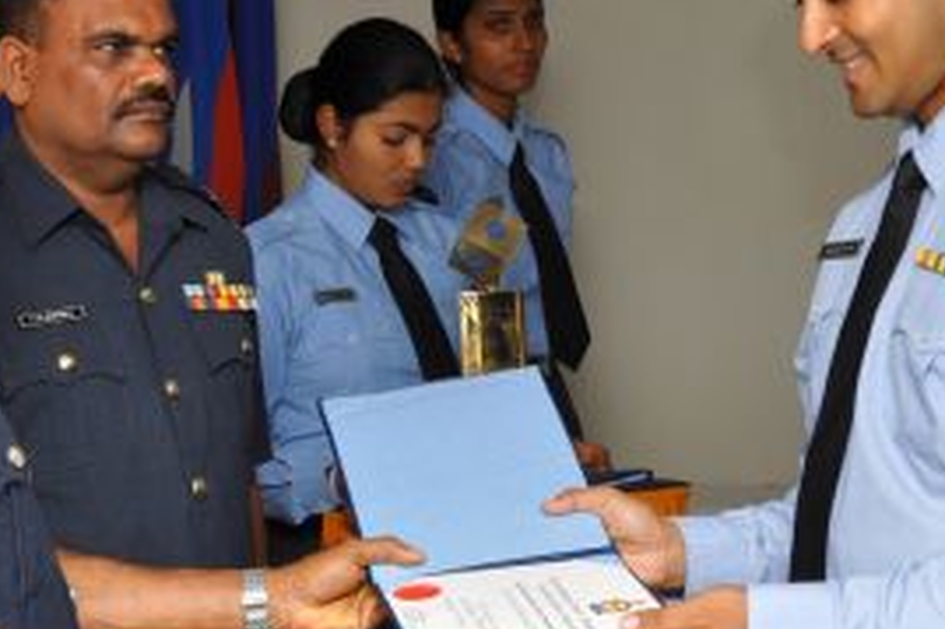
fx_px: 2807
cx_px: 390
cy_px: 355
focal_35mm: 107
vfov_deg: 12.8
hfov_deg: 19.1
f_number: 6.7
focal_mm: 32
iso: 200
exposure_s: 1/125
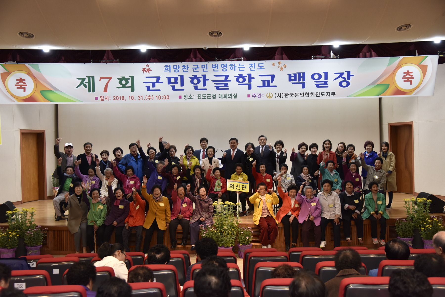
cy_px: 148
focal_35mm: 38
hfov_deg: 50.7
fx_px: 470
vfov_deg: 35.1
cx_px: 222
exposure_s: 1/125
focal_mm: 38
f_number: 4.5
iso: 1000
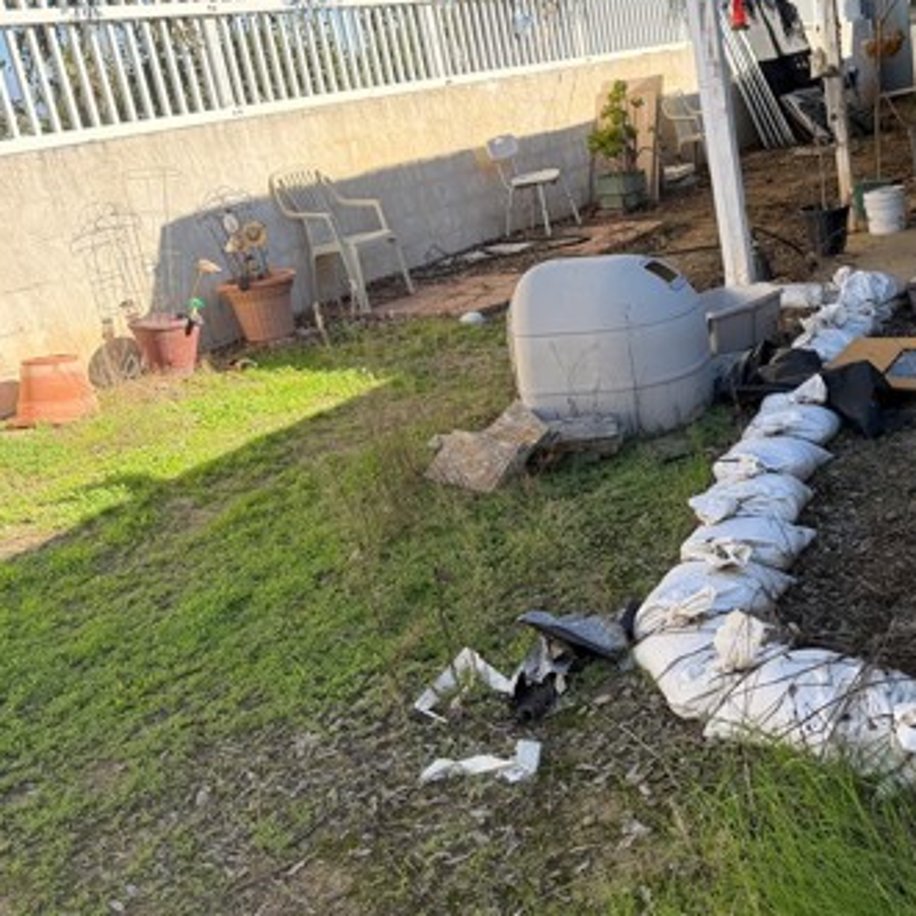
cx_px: 692
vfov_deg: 40.9
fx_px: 1227
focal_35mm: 41
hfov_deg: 39.8
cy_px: 451
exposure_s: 1/1211
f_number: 1.78
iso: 100
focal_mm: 6.76
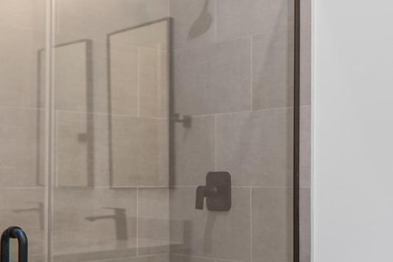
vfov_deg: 24.8
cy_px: 187
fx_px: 589
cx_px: 518
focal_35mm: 54
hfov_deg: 29.3
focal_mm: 12
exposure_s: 1/50
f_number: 2.2
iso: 100
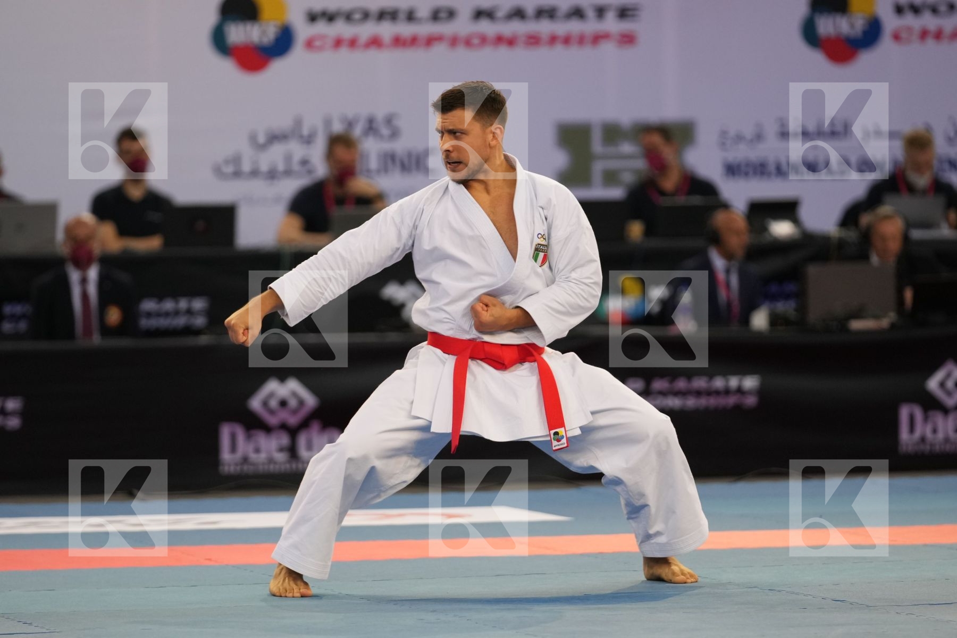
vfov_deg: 4.8
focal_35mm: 286
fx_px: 7602
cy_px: 319
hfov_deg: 7.2
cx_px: 478
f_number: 2.8
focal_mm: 191
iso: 1000
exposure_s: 1/500
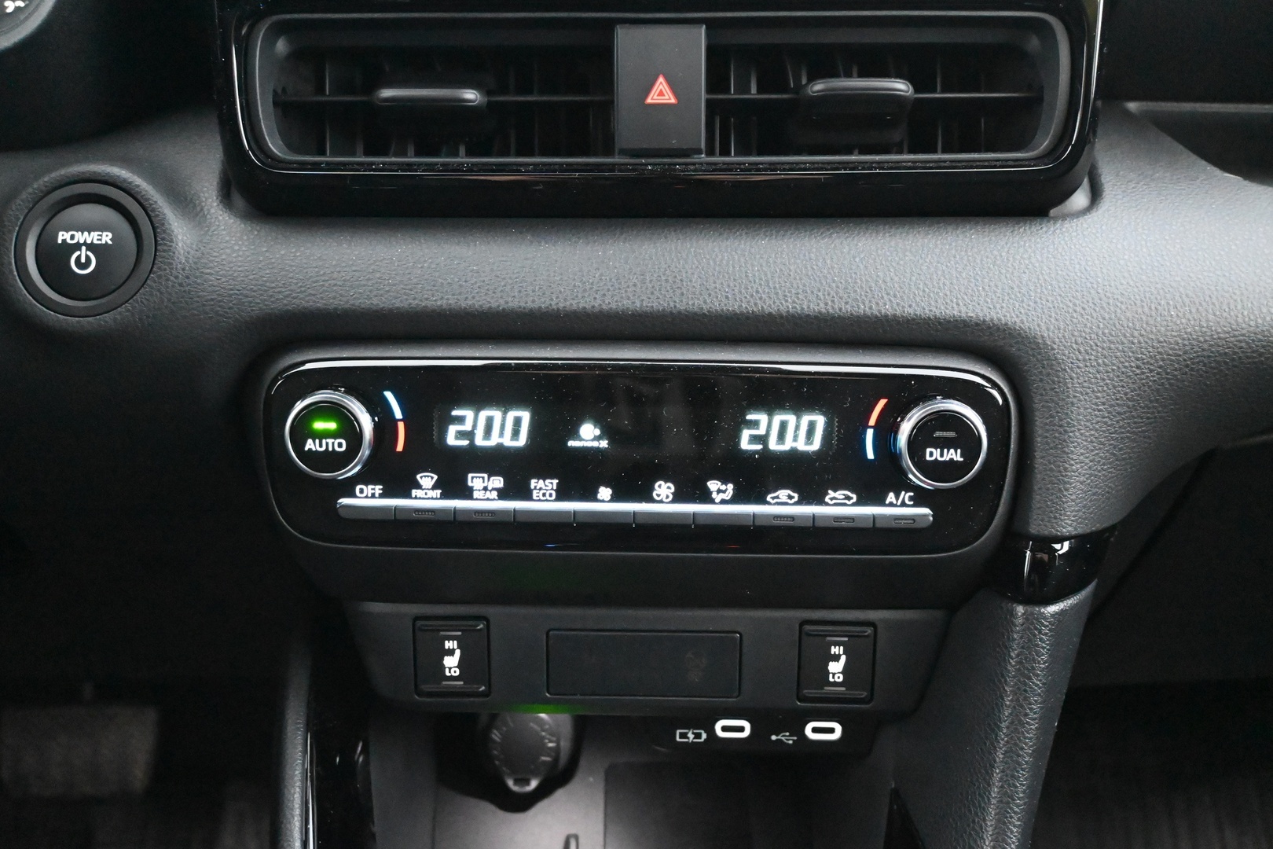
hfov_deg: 51.3
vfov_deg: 35.5
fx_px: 1326
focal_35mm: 38
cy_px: 424
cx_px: 636
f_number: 4.2
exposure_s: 1/10
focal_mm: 25
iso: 12800
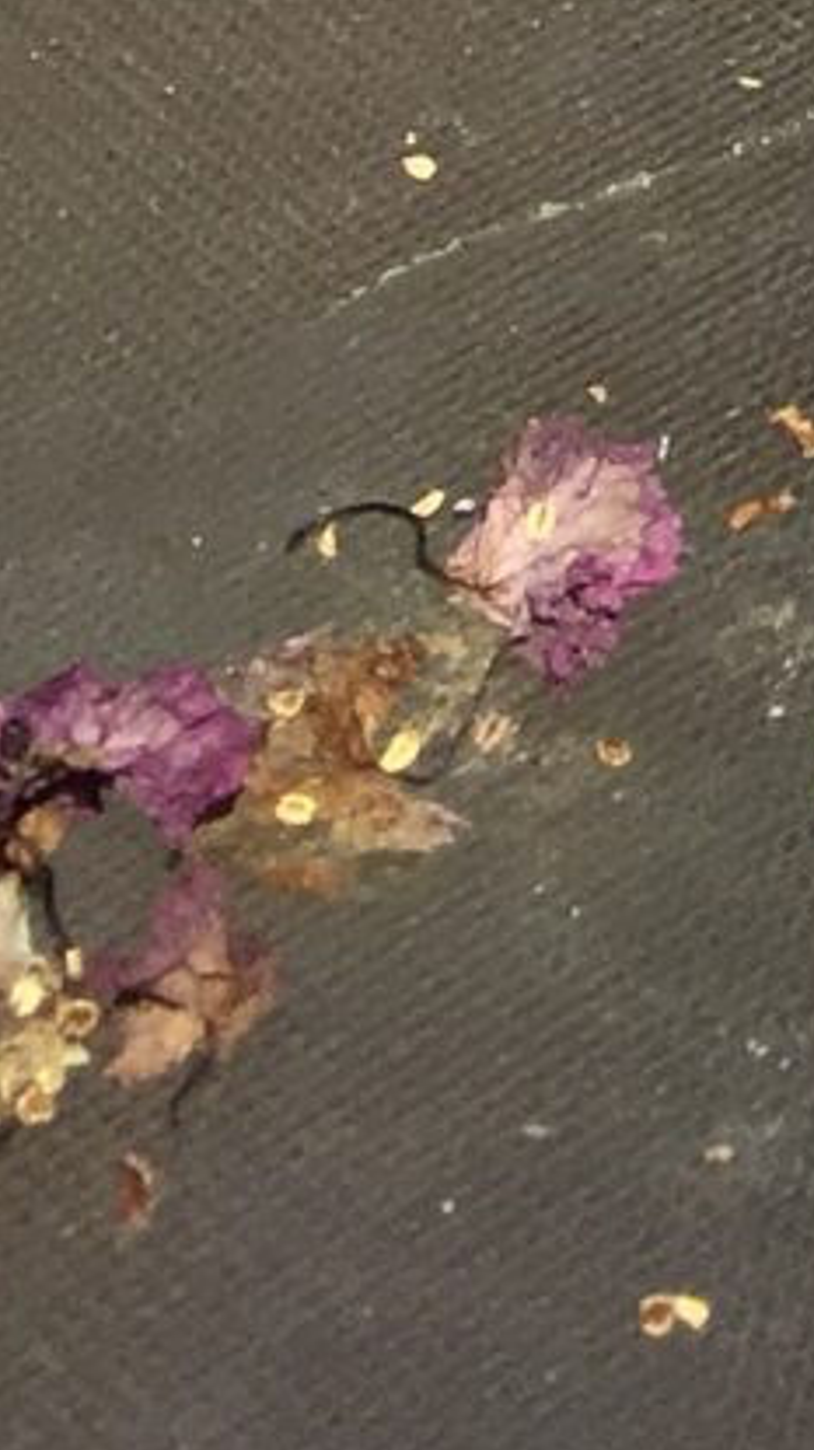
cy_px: -2952
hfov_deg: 5.7
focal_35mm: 195
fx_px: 7493
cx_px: 2763
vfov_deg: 8.9
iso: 25
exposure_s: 1/2137
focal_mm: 4.15
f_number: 2.2
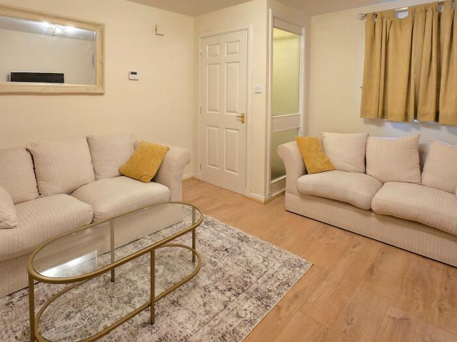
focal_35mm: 19
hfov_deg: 84.7
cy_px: 98
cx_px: 224
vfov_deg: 65.6
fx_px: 251
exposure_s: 1/50
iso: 1000
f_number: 2.2
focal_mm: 2.2
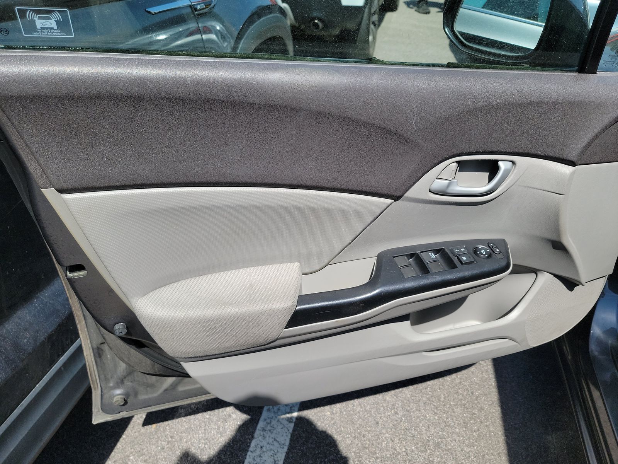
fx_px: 428
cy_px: 232
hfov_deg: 71.6
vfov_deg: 56.8
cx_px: 309
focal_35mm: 24
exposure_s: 1/630
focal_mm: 6.7
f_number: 1.8
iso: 50
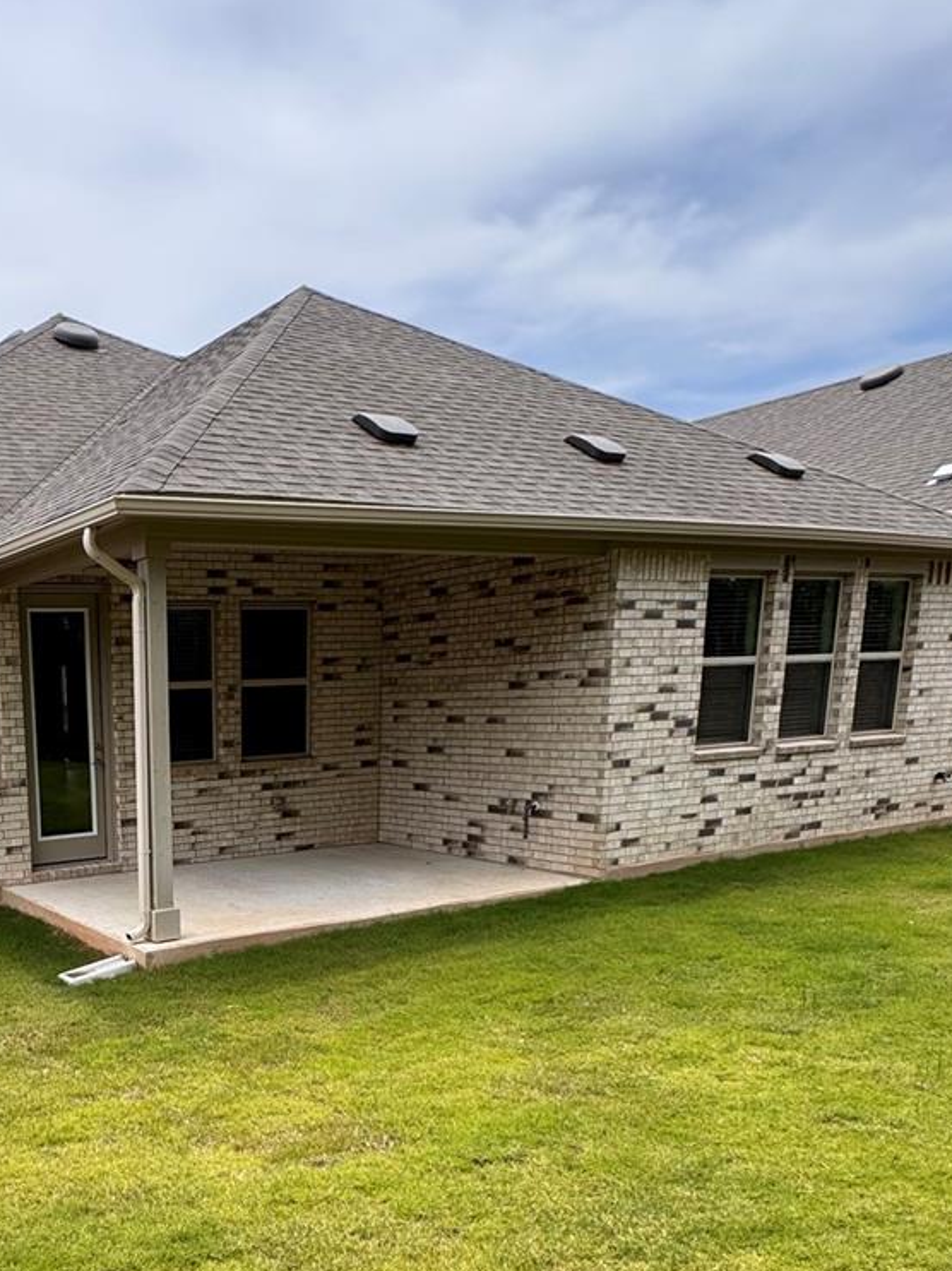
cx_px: 98
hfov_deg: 44.0
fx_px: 1064
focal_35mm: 29
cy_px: 925
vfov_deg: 59.0
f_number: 2.2
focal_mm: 2.22
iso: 40
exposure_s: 1/921
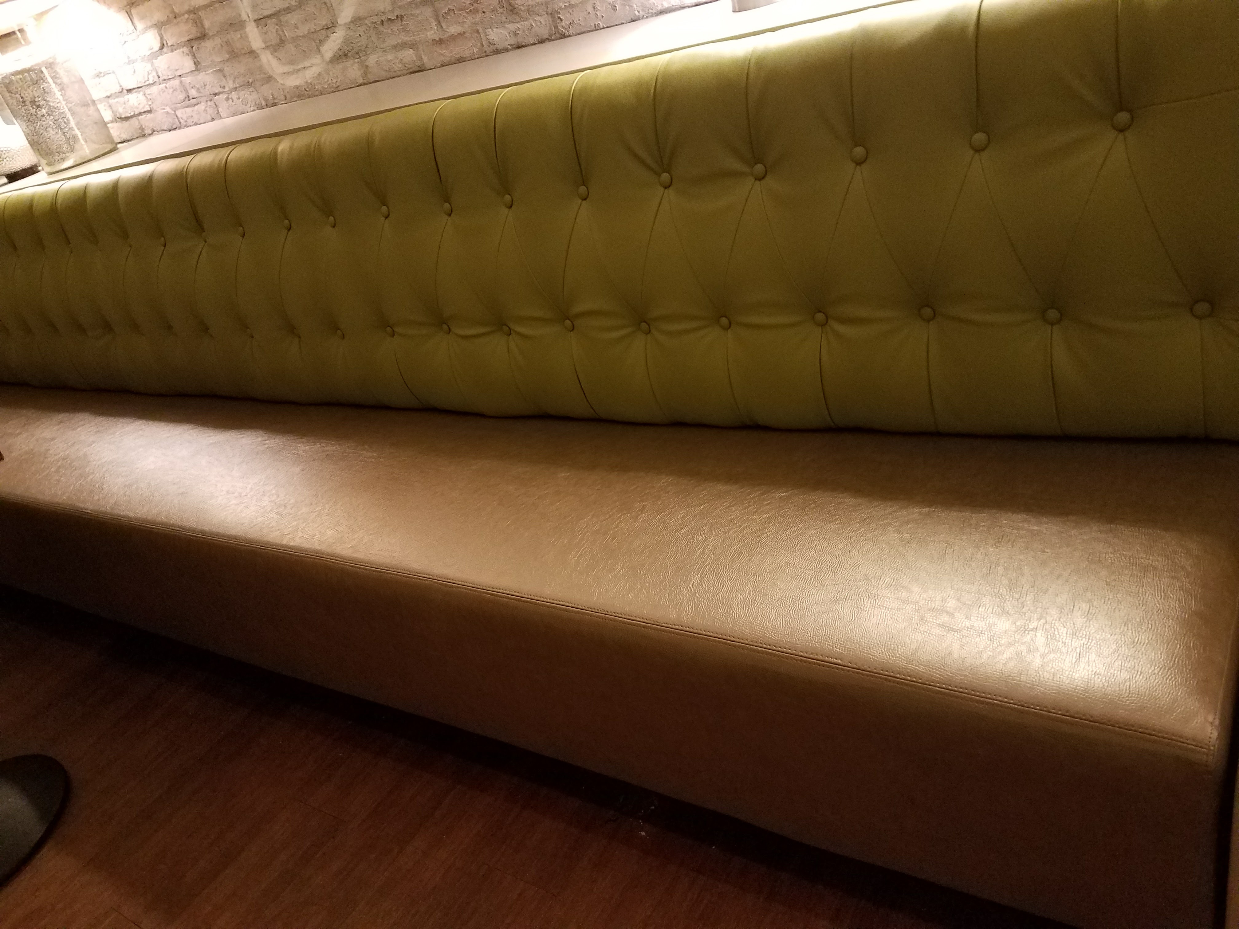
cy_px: 464
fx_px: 931
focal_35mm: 26
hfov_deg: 67.3
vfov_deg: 53.1
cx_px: 620
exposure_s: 1/10
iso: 250
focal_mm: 4.2
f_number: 1.7
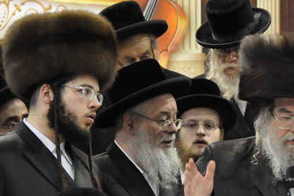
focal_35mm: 275
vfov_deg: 5.0
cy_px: 174
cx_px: 254
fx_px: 2245
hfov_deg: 7.5
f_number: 5.6
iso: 2000
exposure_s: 1/40
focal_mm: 86
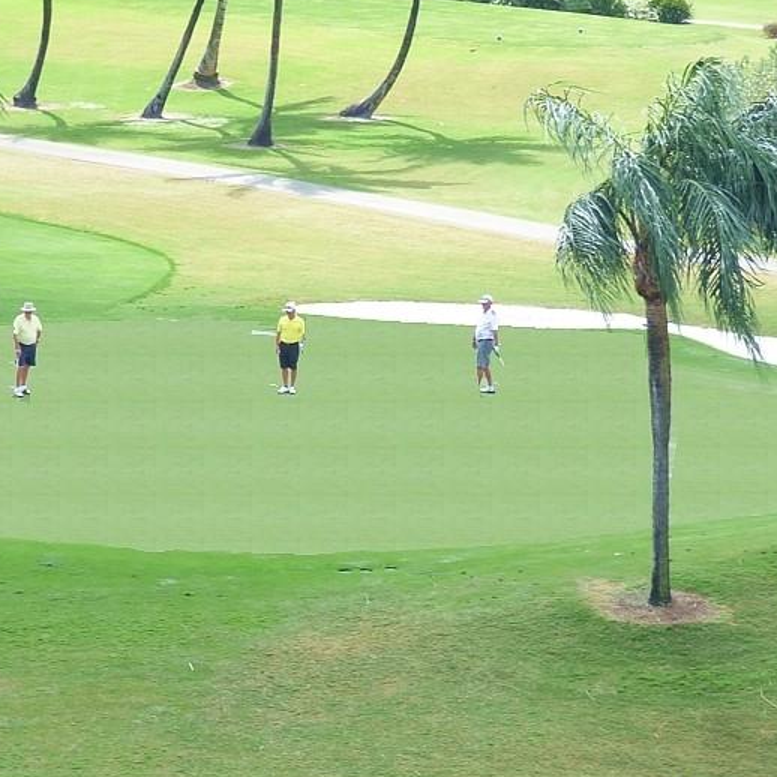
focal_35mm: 213
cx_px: 192
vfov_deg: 8.2
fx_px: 5409
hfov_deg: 8.2
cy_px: 360
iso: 100
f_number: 5
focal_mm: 20.04
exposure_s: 1/160
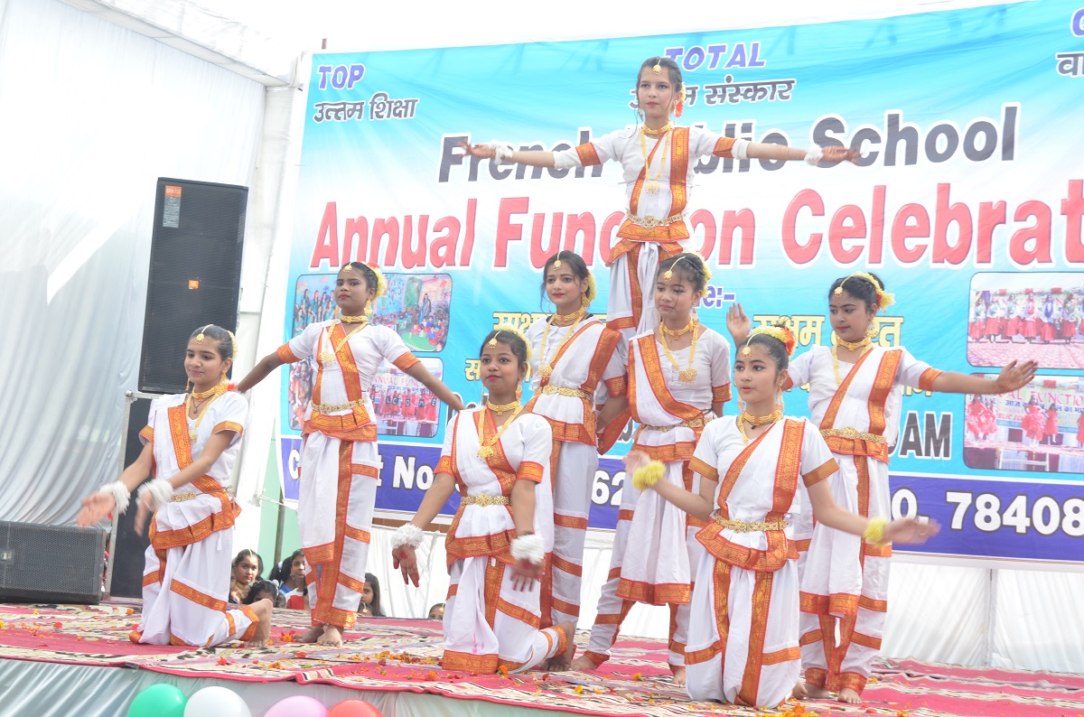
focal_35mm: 57
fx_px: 1712
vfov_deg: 23.7
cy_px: 358
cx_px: 542
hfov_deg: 35.1
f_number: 9
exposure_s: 1/125
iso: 320
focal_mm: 38
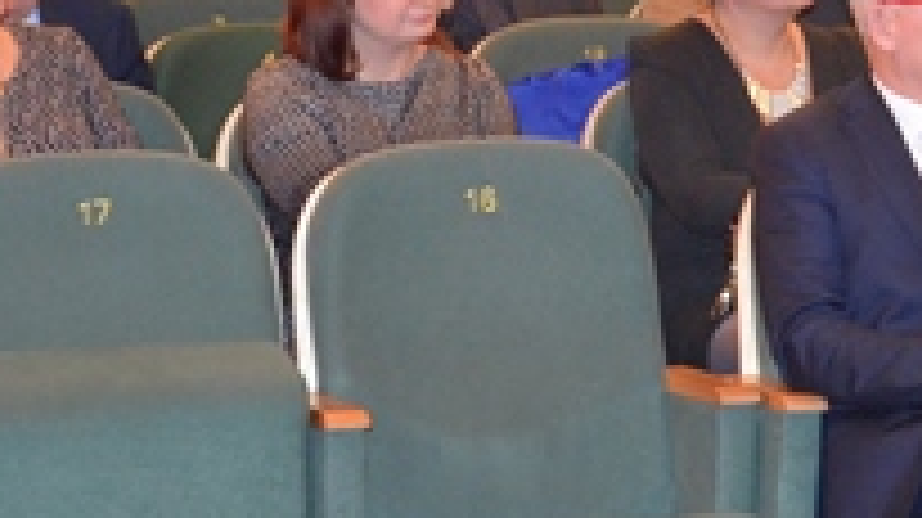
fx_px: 3347
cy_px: 149
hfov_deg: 15.5
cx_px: 841
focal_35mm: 137
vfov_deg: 8.8
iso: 3200
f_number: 4
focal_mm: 28
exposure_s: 1/60
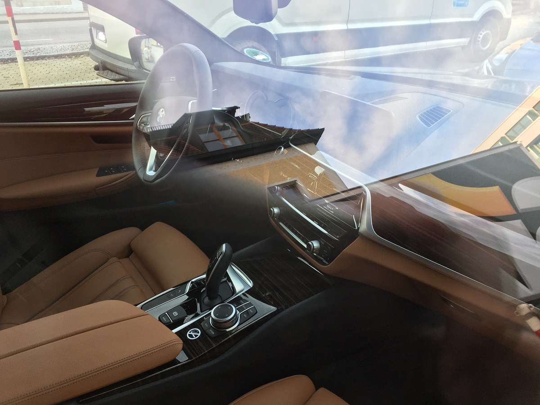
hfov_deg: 61.7
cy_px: 202
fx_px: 452
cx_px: 270
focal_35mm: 29
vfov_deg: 48.2
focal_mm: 4.15
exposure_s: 1/50
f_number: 2.2
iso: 32
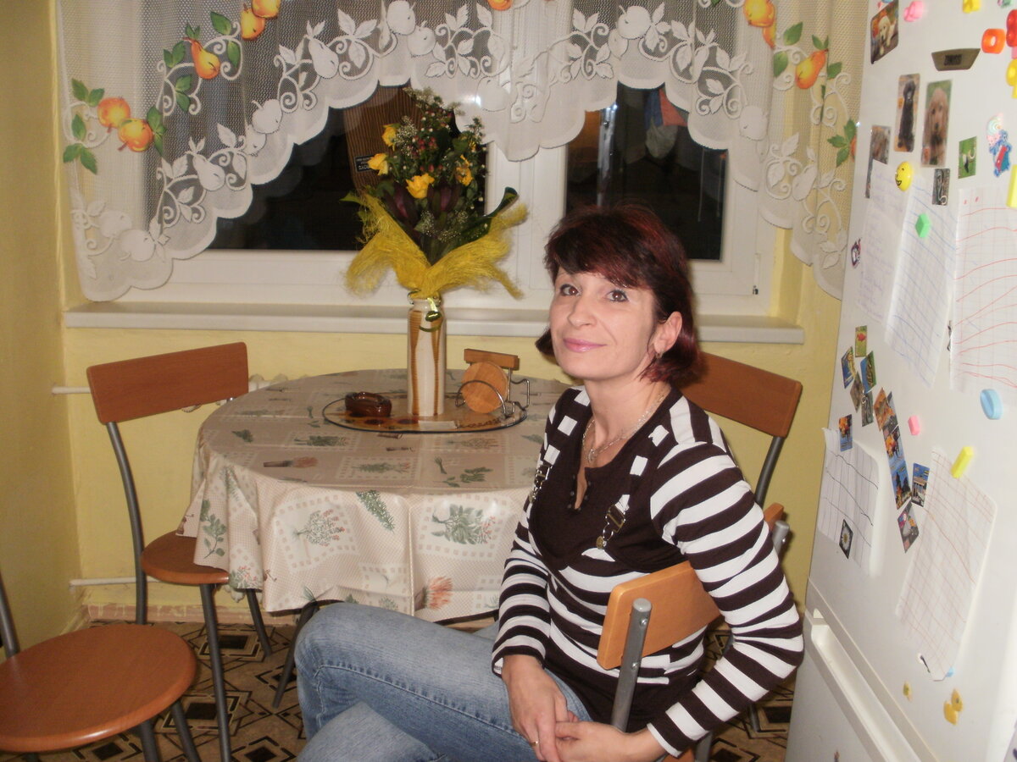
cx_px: 508
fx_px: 1058
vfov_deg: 39.7
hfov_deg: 51.4
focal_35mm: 36
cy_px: 381
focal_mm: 6.3
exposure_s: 1/30
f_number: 3.5
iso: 125
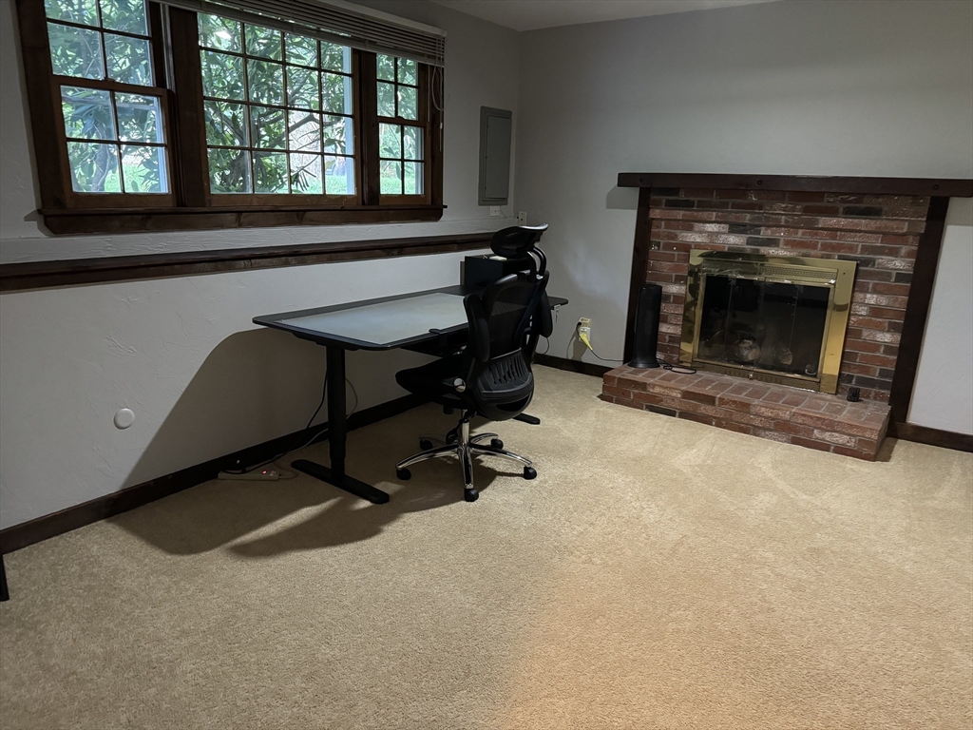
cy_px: 365
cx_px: 486
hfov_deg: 71.6
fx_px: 675
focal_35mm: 24
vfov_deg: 56.8
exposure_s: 1/30
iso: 800
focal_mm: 6.76
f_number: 1.78
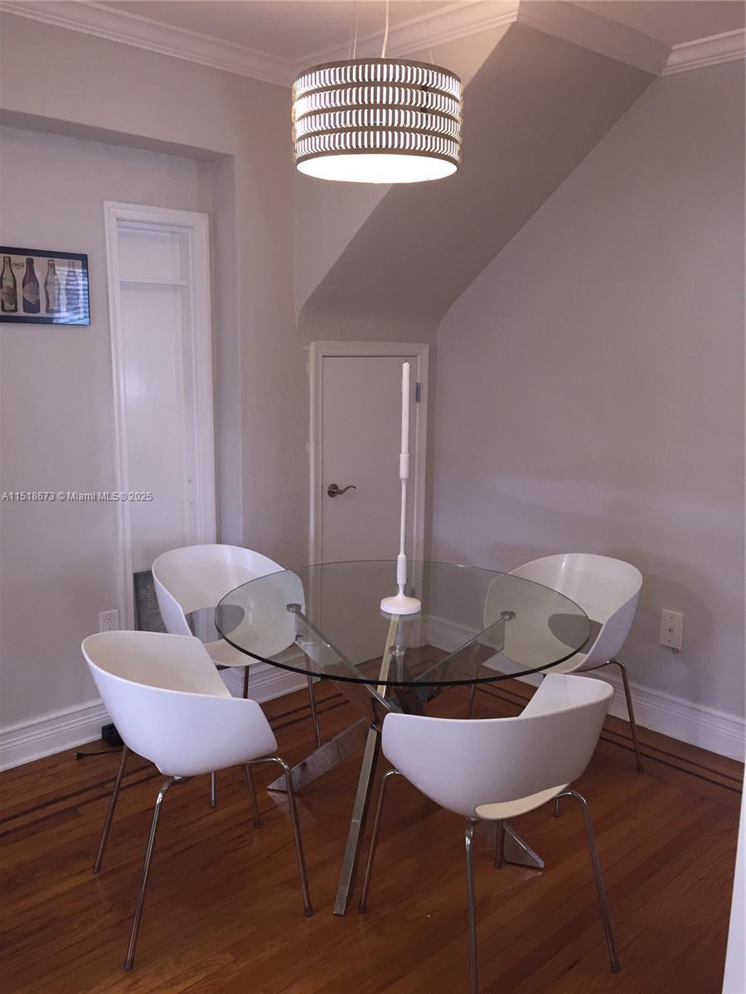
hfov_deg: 48.2
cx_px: 373
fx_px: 833
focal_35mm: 29
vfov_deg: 61.7
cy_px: 497
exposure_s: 1/30
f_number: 2.2
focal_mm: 4.15
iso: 100
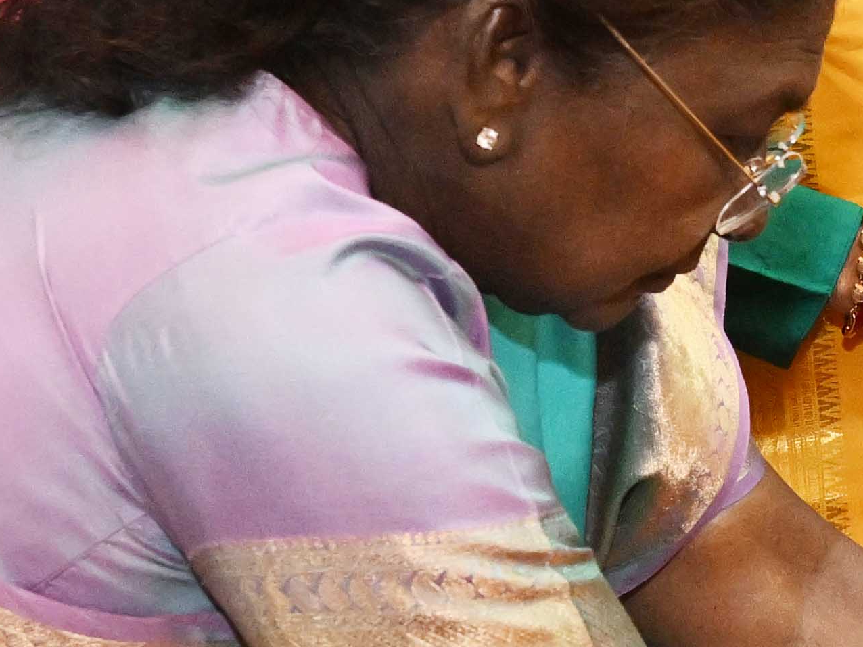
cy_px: 379
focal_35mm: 134
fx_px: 3341
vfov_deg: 11.1
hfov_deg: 14.4
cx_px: 929
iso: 3200
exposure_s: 1/125
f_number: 5.6
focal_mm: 22
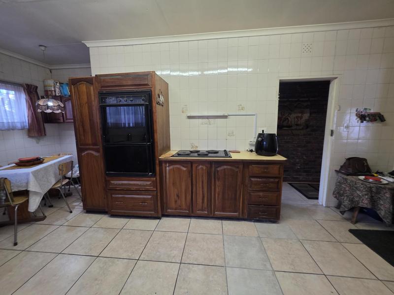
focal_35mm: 13
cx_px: 197
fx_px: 148
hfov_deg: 106.2
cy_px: 148
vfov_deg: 89.9
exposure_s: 1/50
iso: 200
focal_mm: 2.2
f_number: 1.9
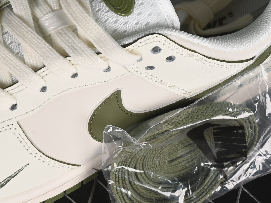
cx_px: 32
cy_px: 17
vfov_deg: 7.8
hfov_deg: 10.4
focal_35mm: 190
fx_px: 1487
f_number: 8
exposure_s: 1/60
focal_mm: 50
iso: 160
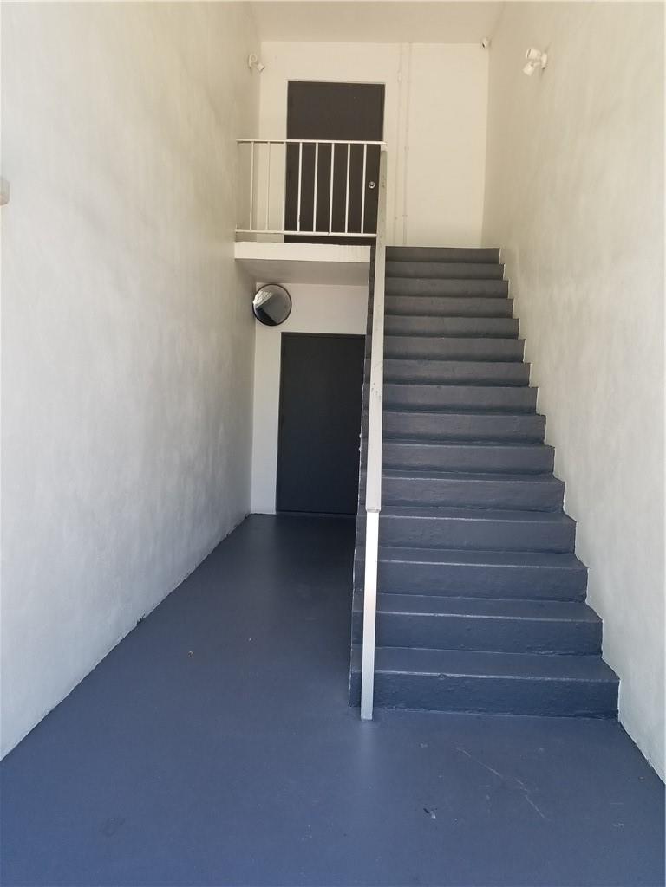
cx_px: 333
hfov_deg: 53.1
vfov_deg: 67.3
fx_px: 667
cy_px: 444
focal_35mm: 26
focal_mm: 4.25
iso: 64
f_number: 1.7
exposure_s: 1/120
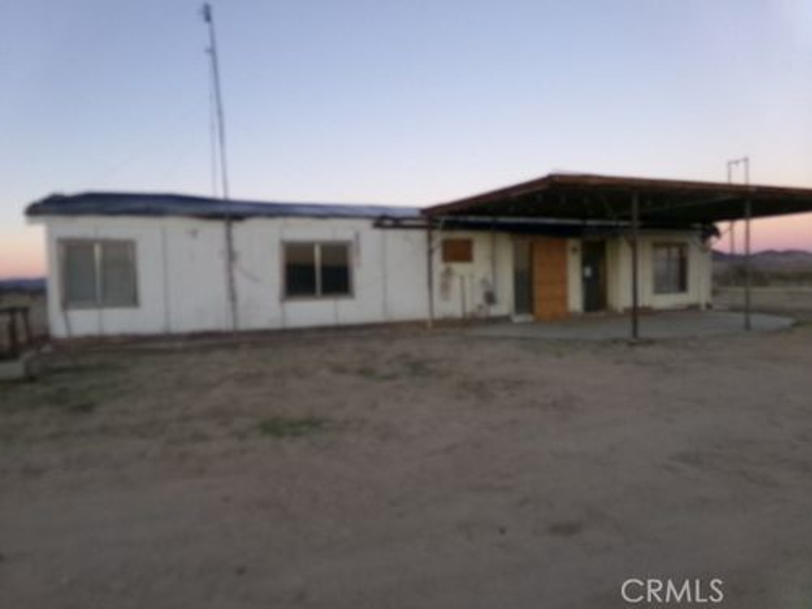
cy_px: 304
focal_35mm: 24
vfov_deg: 56.8
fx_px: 563
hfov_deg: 71.6
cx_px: 406
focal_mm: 4.3
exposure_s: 1/50
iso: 100
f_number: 3.7
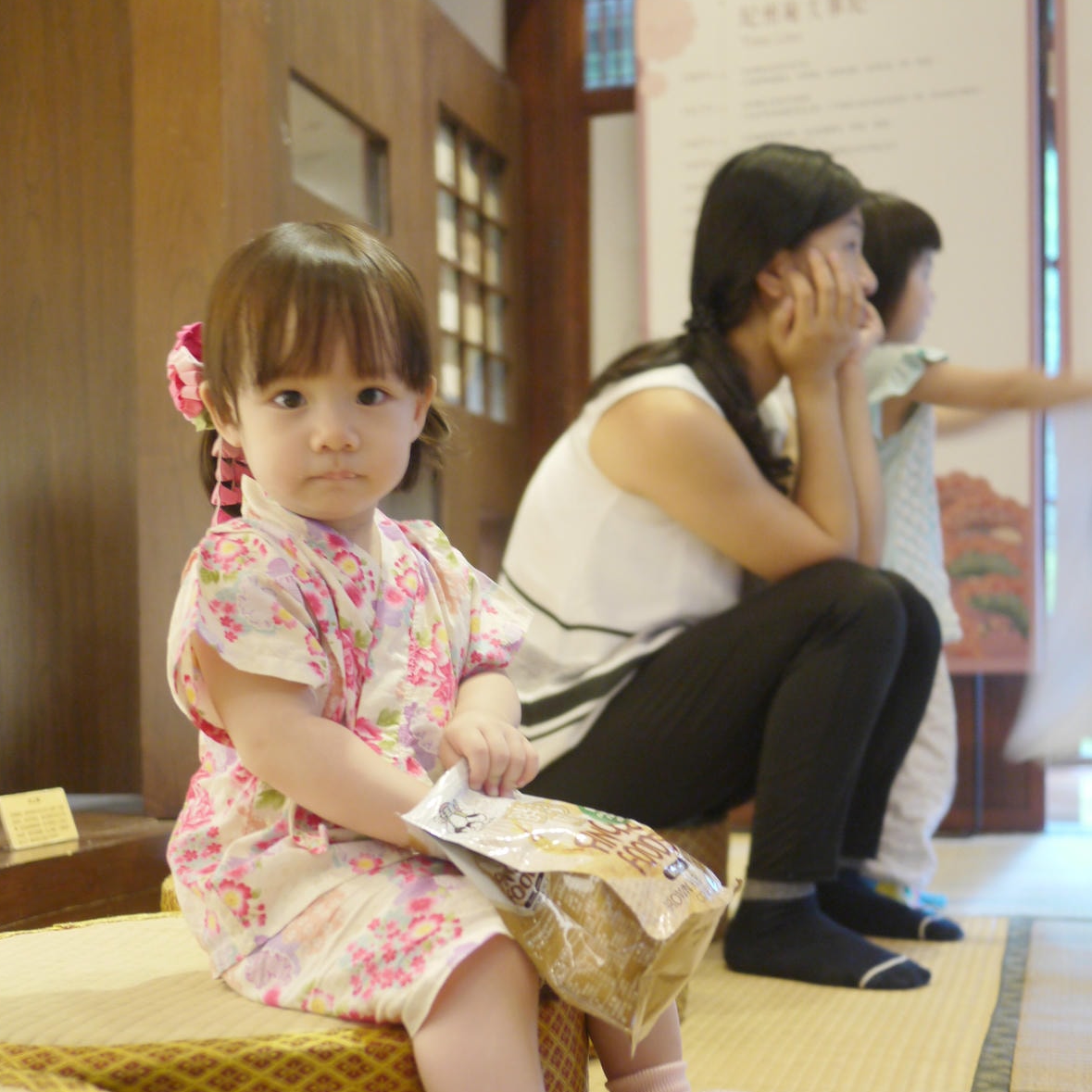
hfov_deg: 35.4
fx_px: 1713
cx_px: 542
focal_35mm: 48
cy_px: 713
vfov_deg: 35.1
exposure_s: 1/30
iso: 400
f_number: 1.7
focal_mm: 20
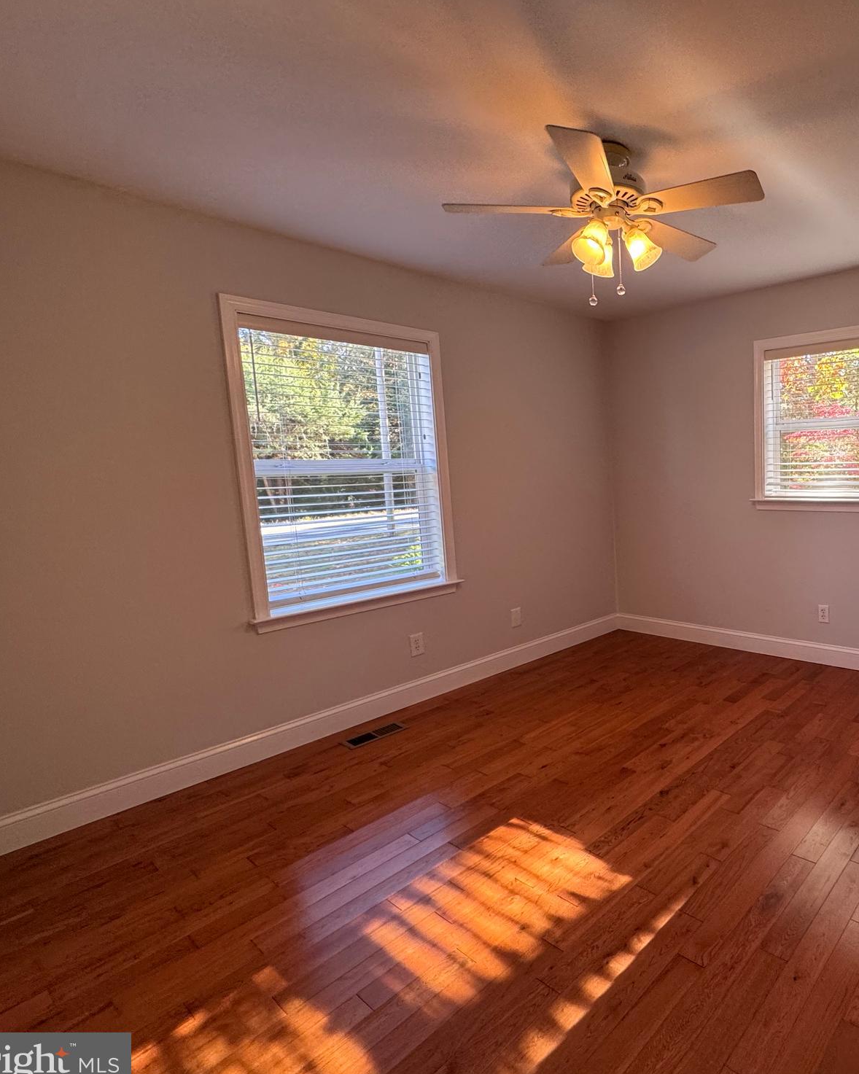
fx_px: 604
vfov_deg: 83.3
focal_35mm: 19
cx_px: 696
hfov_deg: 64.2
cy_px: 532
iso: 250
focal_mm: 2.22
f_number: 2.2
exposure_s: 1/120
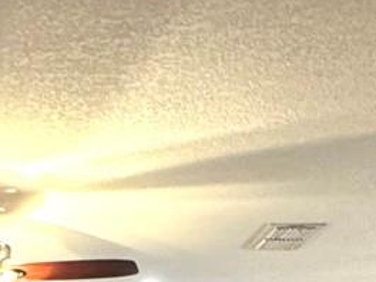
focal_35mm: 85
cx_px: -24
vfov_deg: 13.3
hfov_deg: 21.9
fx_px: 923
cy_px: 659
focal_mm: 2.22
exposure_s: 1/60
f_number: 2.2
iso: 400
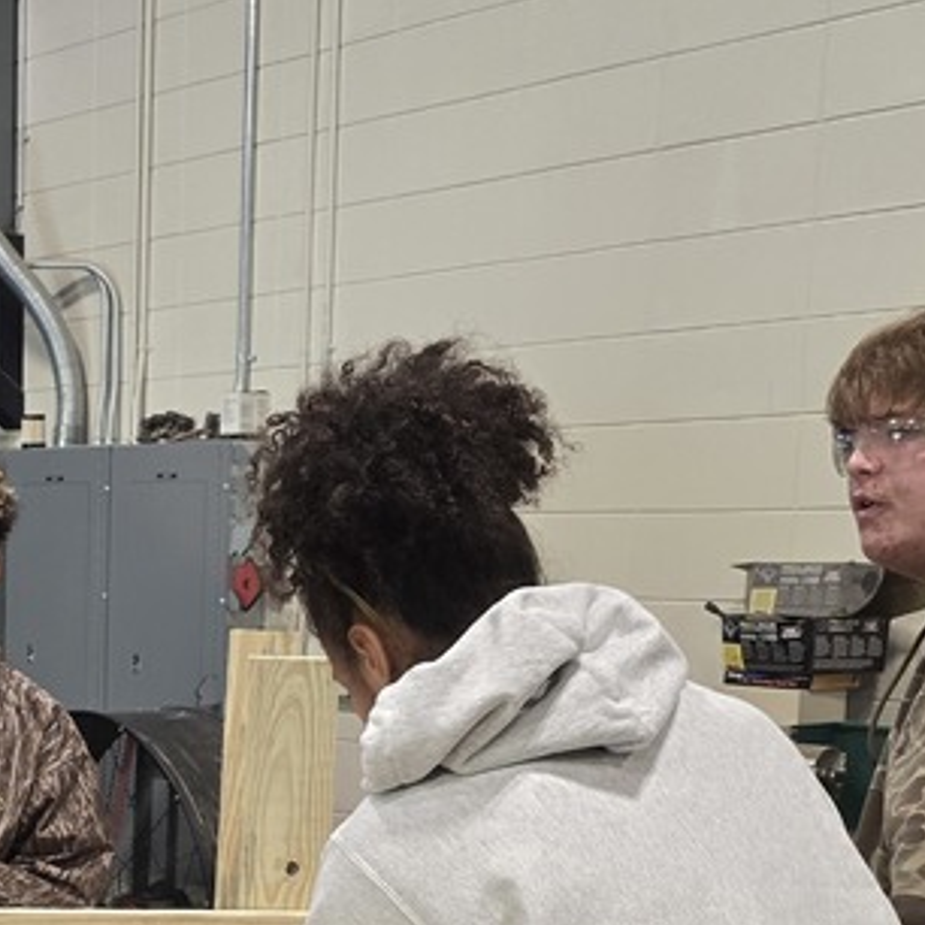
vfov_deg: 24.5
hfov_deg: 23.9
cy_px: 865
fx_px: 2056
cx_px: -57
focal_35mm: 68
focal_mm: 6.3
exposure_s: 1/120
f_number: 1.7
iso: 160
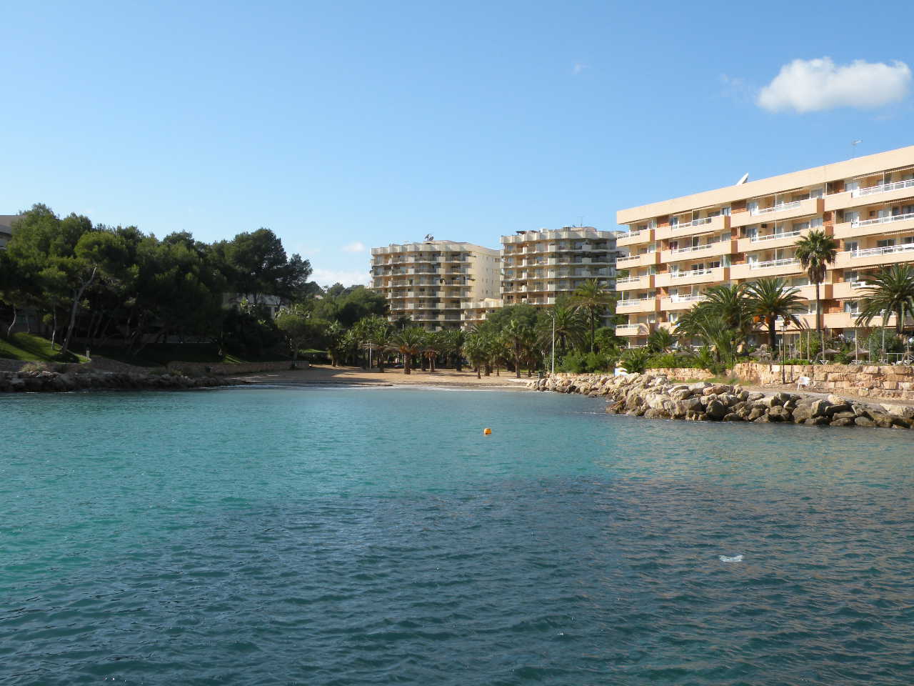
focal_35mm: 42
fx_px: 1109
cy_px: 343
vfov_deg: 34.3
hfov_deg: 44.8
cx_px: 457
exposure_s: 1/220
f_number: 6.3
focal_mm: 7.4
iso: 64
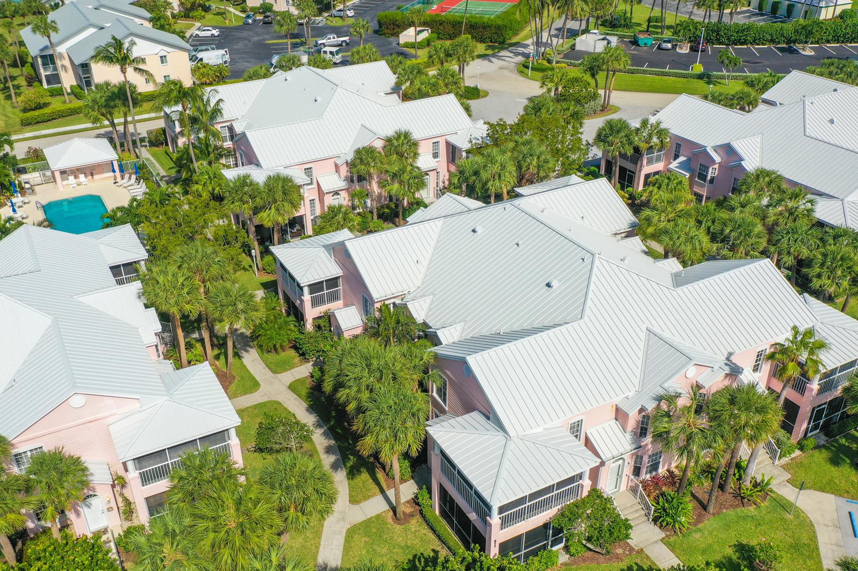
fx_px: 786
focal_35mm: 33
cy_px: 329
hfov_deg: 57.2
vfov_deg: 39.9
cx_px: 401
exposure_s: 1/2000
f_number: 4.5
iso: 100
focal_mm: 10.26
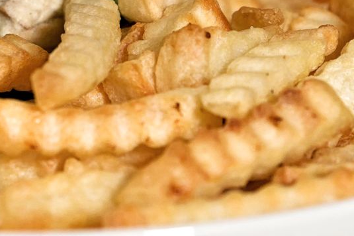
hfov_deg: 6.5
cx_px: 52
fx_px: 3125
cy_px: -49
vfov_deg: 4.3
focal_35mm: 318
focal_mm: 85
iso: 1250
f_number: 4
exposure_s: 1/160
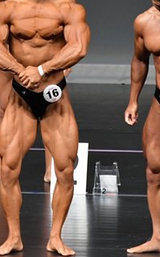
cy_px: 120
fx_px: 4984
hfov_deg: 1.8
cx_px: 53
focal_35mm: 713
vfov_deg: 3.0
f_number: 5.6
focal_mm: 190
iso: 4000
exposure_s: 1/400
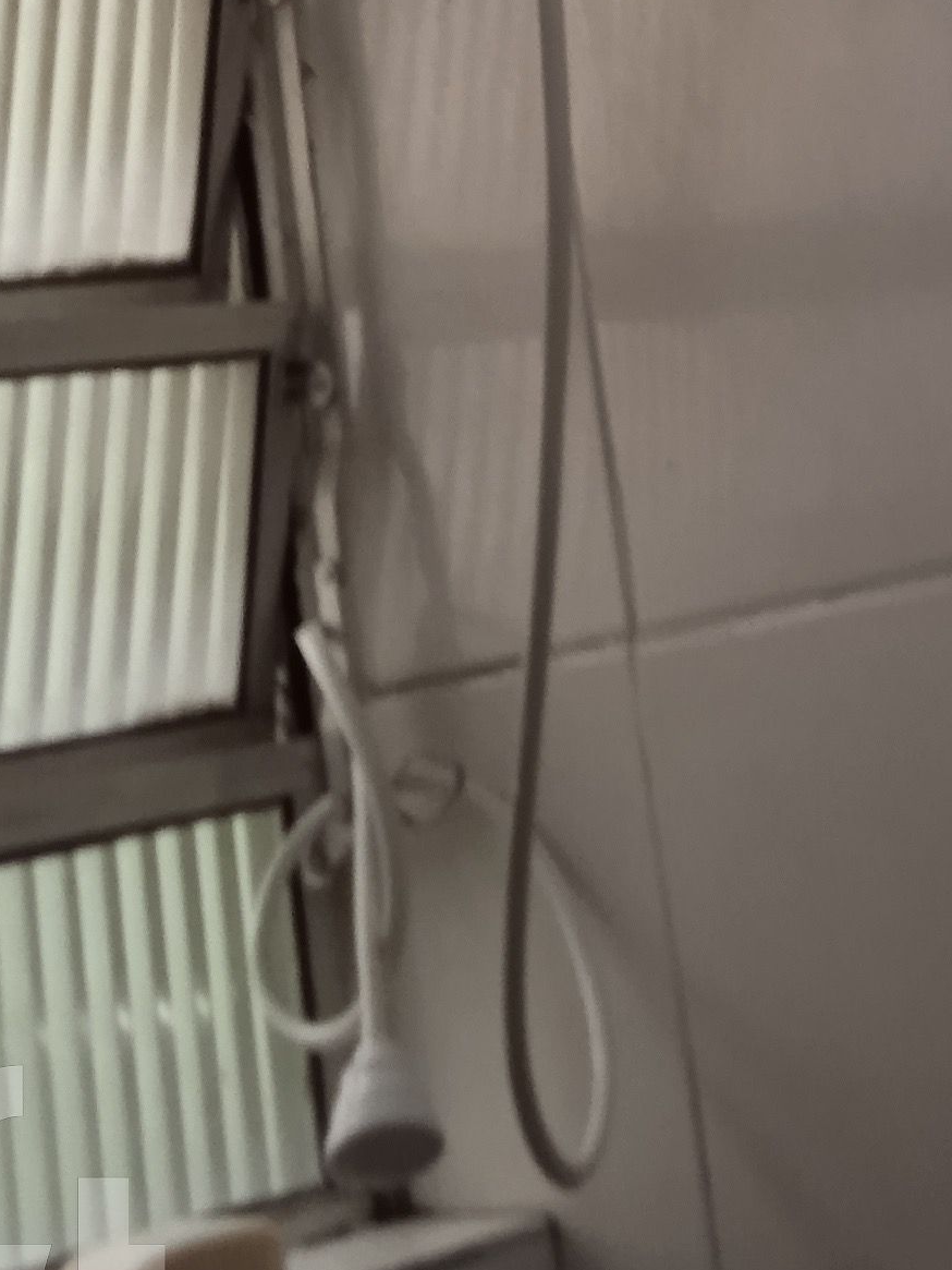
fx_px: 3666
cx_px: 1013
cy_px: -641
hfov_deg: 14.5
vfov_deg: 17.6
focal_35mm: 100
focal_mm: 3.43
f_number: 2.2
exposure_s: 1/30
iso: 446
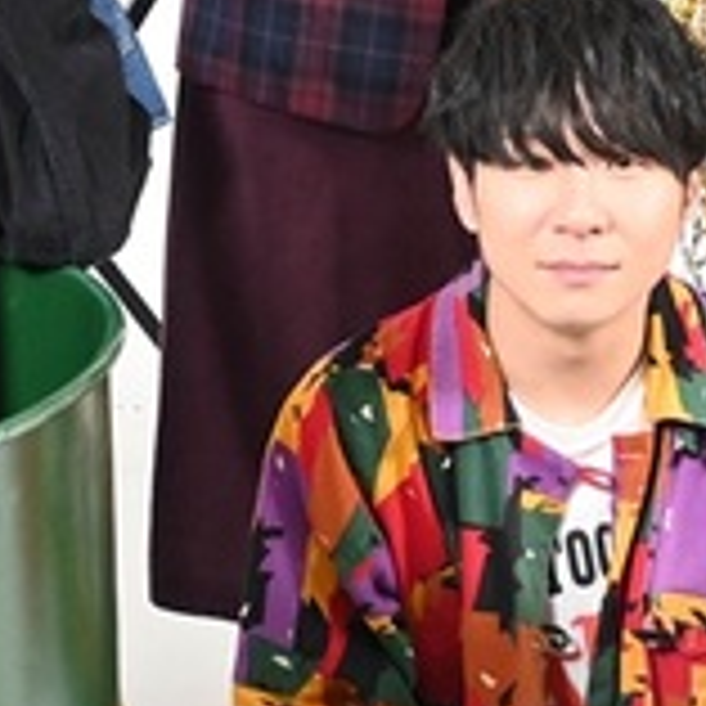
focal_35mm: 127
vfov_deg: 13.4
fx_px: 2930
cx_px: 594
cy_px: -108
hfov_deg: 13.6
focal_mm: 22
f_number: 4
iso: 1600
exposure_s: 1/125
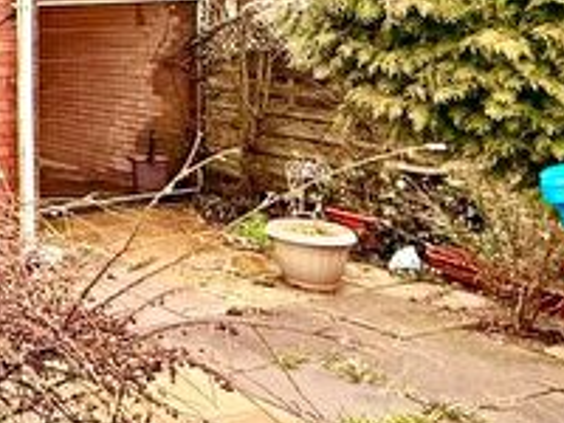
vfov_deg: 28.4
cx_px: -234
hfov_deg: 28.6
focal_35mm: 49
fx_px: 798
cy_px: 30
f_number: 2.2
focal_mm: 2.22
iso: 100
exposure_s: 1/99
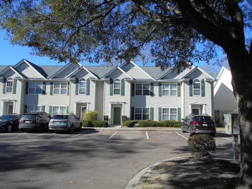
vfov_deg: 53.1
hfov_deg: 67.3
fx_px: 189
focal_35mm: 26
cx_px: 126
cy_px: 94
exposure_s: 1/800
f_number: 3.2
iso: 80
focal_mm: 4.6
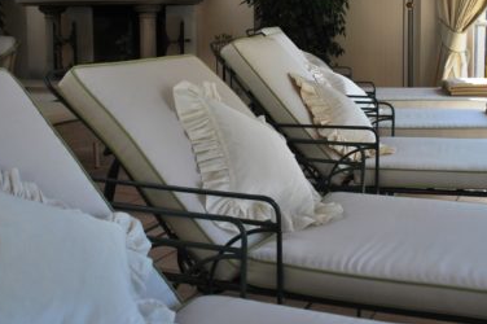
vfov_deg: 25.7
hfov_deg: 38.1
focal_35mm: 52
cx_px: 277
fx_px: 703
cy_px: 89
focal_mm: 20
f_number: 5.6
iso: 100
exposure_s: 1/125
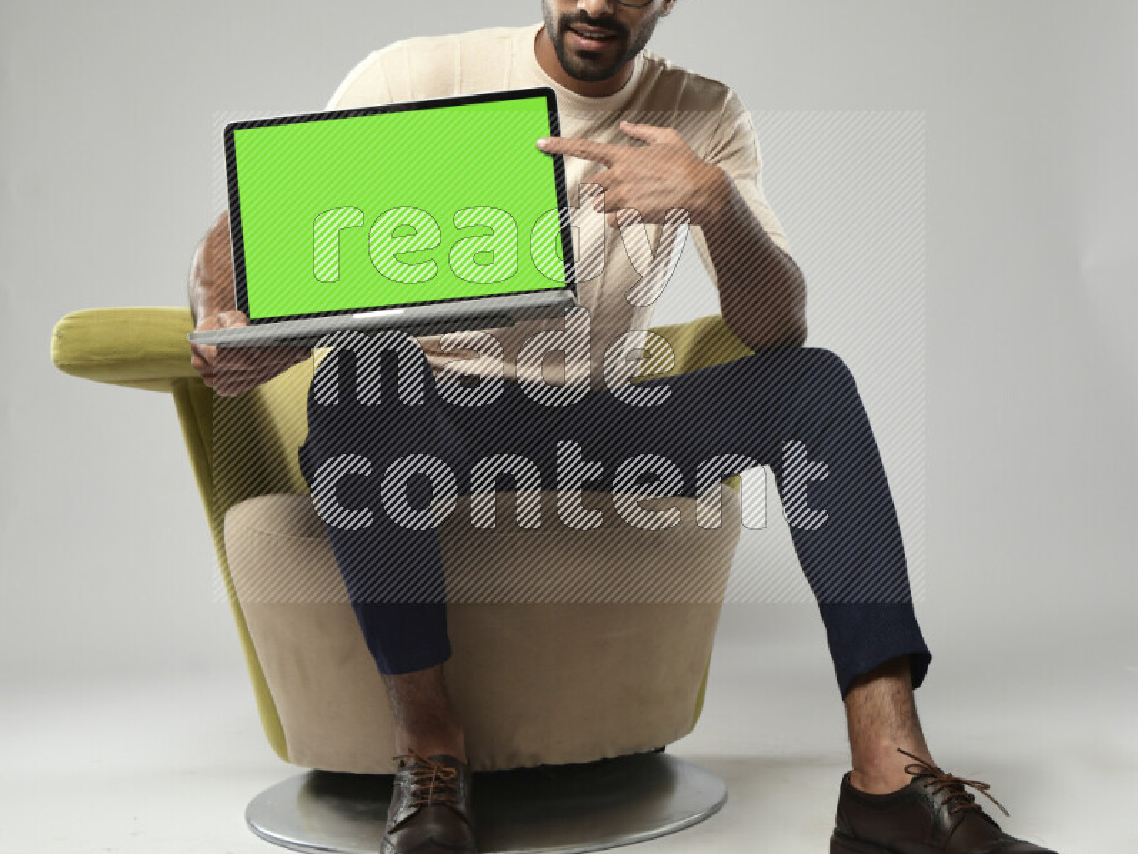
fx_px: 1808
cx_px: 568
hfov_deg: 34.9
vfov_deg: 26.5
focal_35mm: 55
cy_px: 357
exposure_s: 1/125
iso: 400
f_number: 5.6
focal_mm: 38
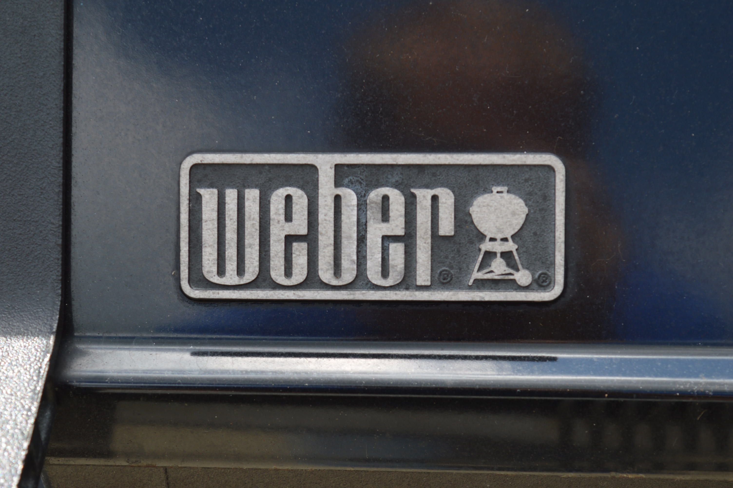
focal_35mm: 82
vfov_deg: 16.5
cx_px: 366
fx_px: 1678
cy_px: 244
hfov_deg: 24.6
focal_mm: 55
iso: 100
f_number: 6.3
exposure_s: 1/160
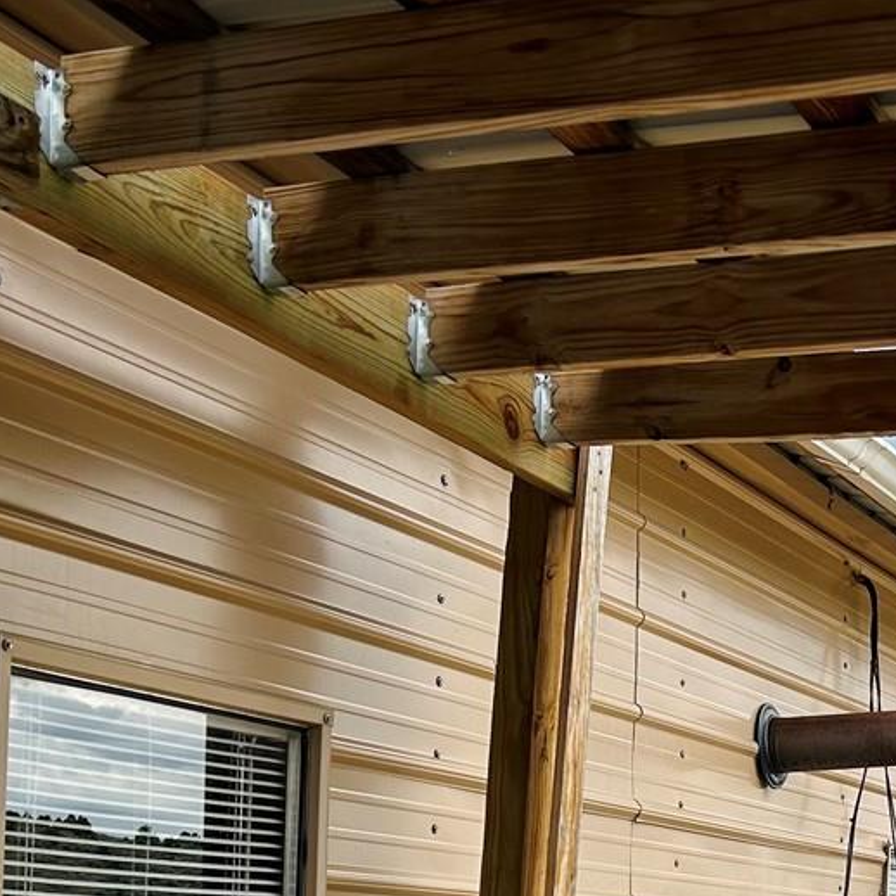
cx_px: 880
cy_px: 898
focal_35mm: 71
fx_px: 2079
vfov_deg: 23.3
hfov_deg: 23.4
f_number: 1.5
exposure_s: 1/1266
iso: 50
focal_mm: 5.7
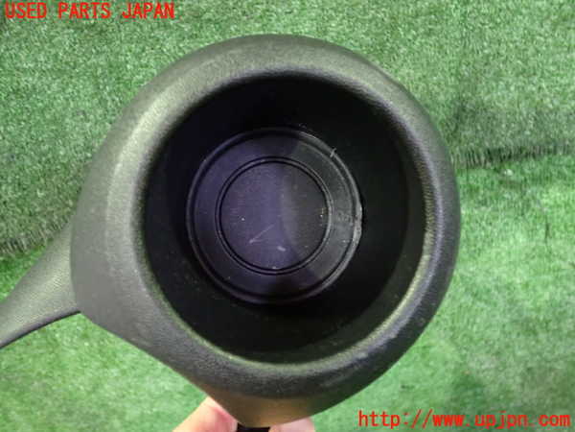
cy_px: 216
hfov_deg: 60.0
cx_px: 288
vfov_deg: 46.8
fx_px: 498
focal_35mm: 30
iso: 800
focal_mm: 5.4
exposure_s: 1/13
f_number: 2.3
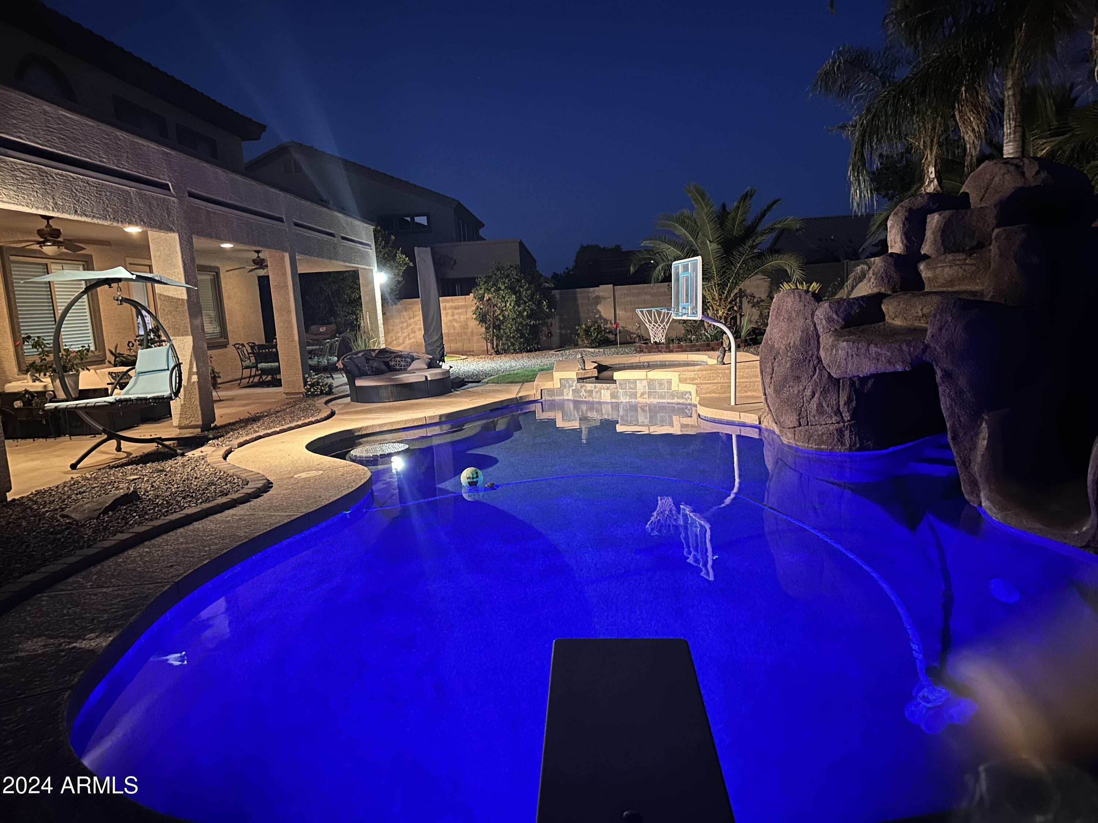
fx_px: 761
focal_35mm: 24
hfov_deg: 71.6
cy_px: 412
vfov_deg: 56.8
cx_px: 549
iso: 1000
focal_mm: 6.86
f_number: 1.78
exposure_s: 1/12
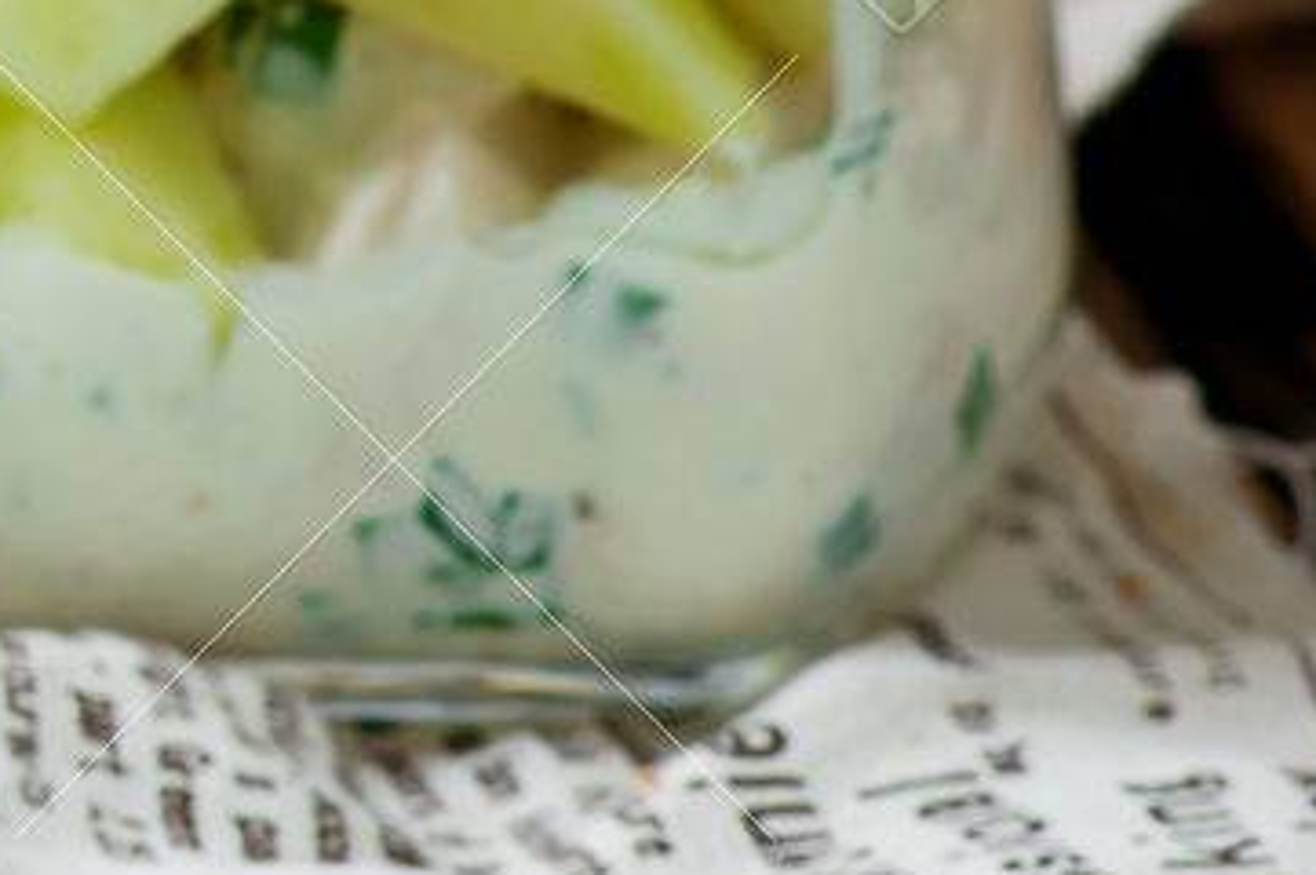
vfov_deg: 2.4
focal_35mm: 568
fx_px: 20737
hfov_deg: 3.6
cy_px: -354
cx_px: -944
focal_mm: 105
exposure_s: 1/125
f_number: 8
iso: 100
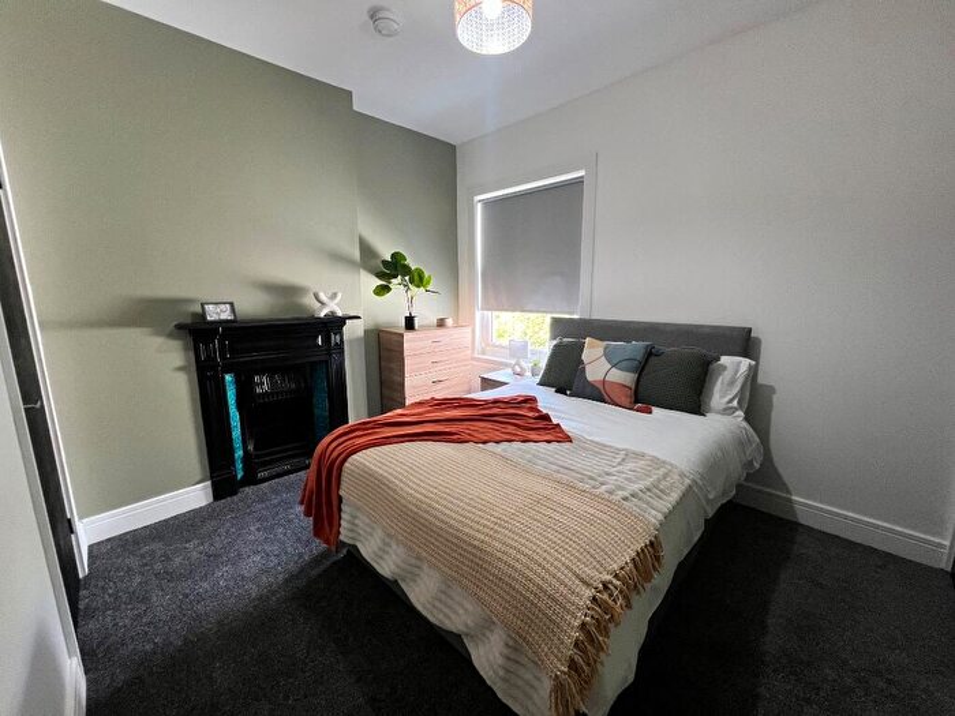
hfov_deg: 106.2
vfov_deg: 89.9
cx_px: 478
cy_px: 358
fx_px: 359
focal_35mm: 13
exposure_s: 1/99
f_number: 1.8
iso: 250
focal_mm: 1.57
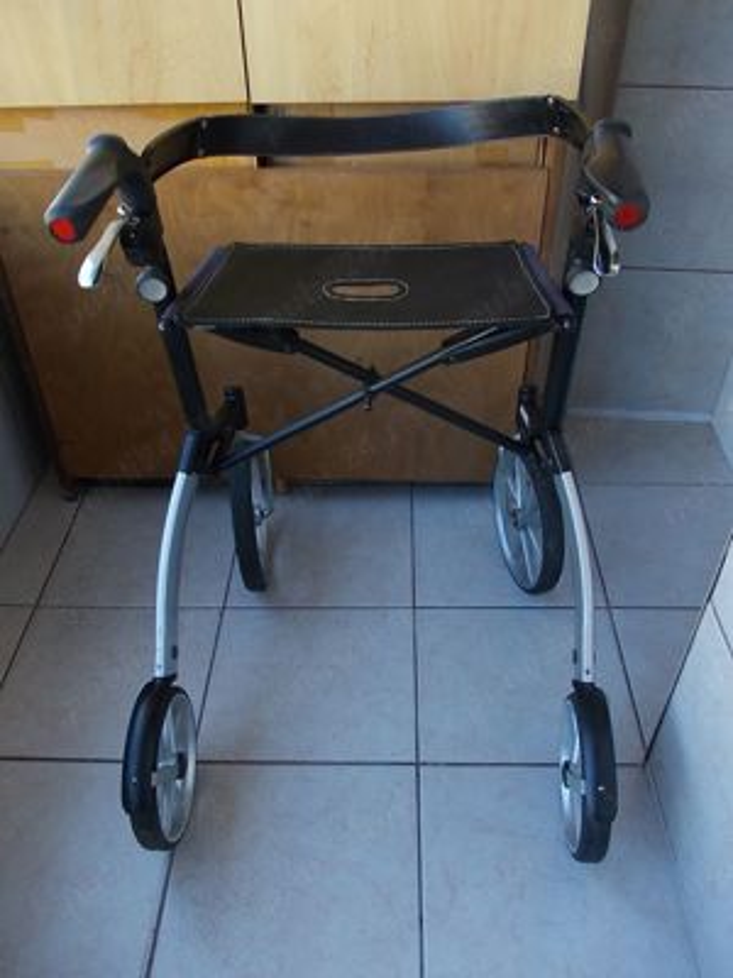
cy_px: 489
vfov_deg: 63.4
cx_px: 366
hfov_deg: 49.7
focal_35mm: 28
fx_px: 791
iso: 80
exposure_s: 1/30
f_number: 2.7
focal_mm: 4
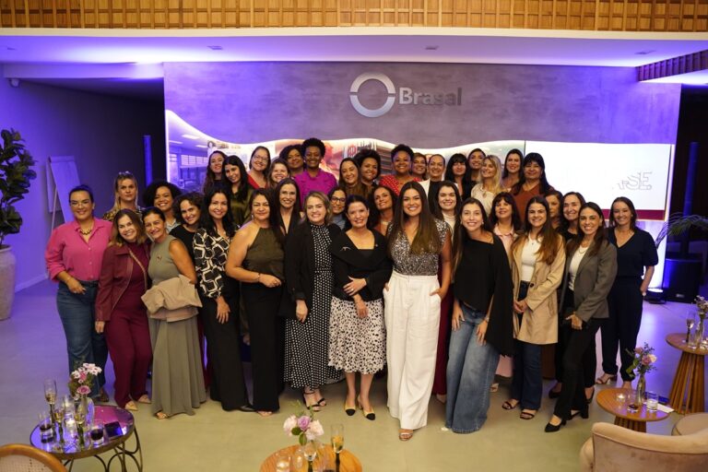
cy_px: 236
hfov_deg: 61.9
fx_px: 590
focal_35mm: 30
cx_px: 354
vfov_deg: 43.6
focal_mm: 30
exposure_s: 1/200
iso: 3200
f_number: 2.8
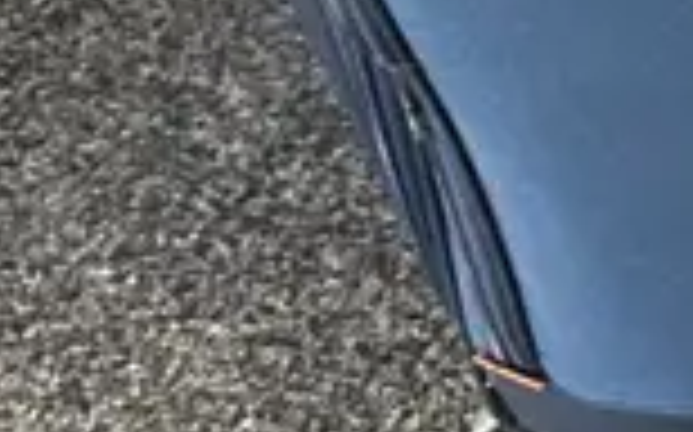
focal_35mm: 169
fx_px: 3189
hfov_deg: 10.3
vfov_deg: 6.6
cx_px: 1814
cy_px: -1152
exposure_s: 1/50
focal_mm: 6.86
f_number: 1.78
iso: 500
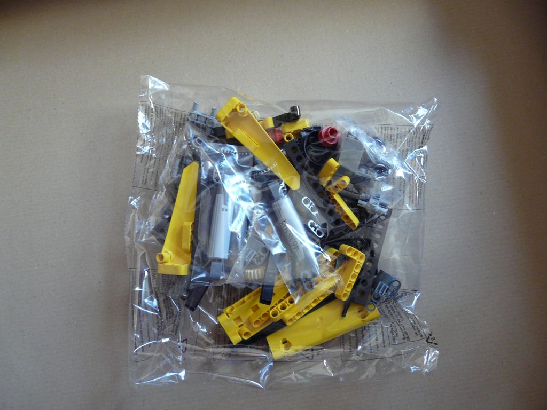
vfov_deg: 49.7
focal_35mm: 28
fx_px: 442
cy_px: 205
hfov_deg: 63.4
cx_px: 274
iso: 200
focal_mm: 4.6
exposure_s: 1/10
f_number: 2.8
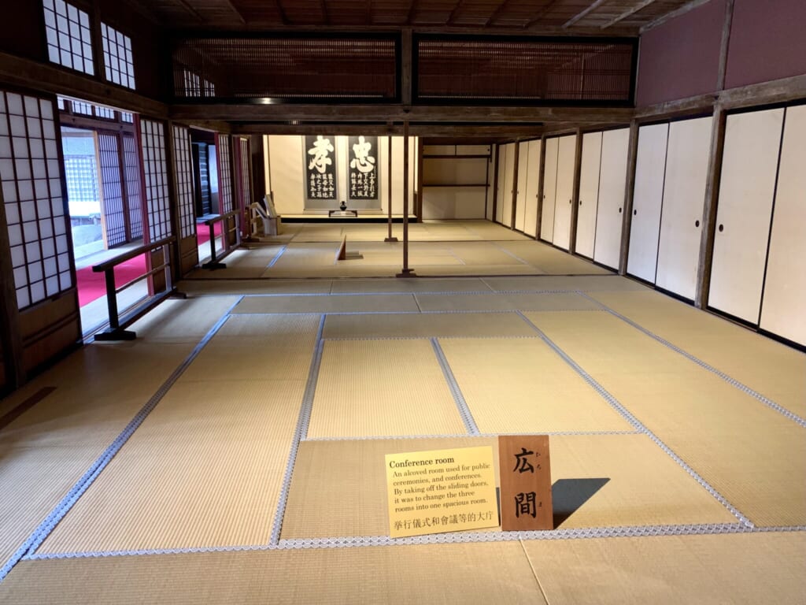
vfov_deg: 53.1
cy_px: 302
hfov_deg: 67.3
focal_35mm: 26
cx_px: 403
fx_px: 605
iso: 400
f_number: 1.8
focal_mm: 4.25
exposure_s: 1/30
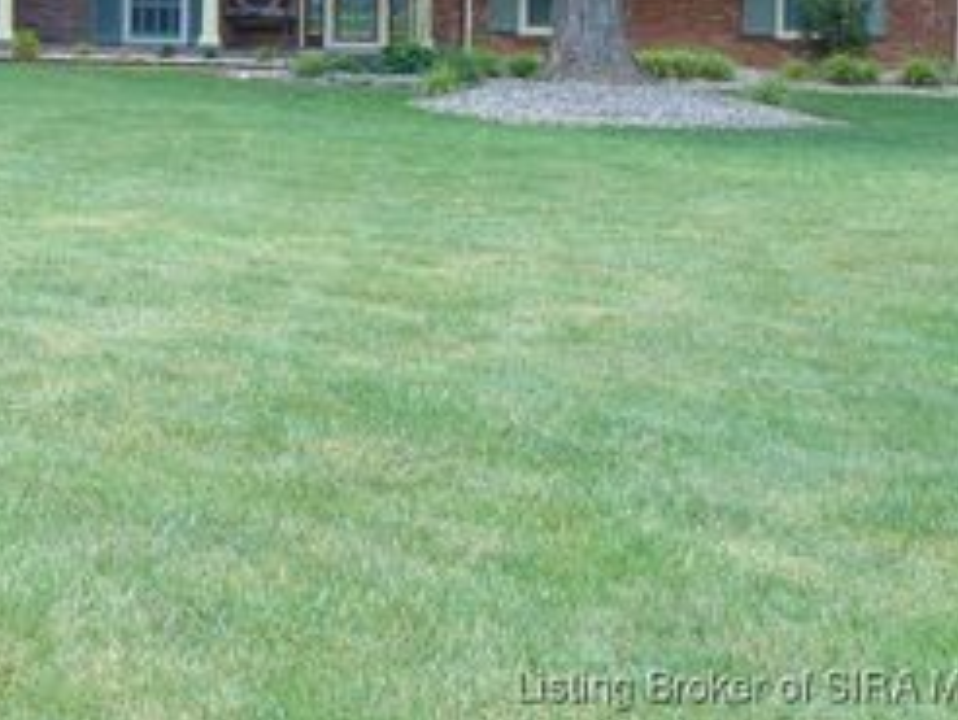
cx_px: 78
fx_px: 1967
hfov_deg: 26.4
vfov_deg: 20.1
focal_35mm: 71
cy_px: -2
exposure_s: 1/125
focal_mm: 6.3
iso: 80
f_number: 3.2
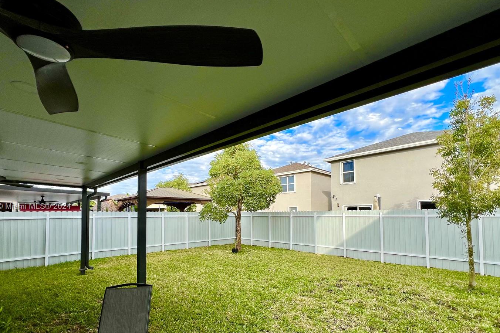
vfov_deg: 72.6
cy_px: 207
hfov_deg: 96.7
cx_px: 249
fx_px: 222
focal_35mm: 16
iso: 32
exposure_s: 1/713
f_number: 1.8
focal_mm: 1.57
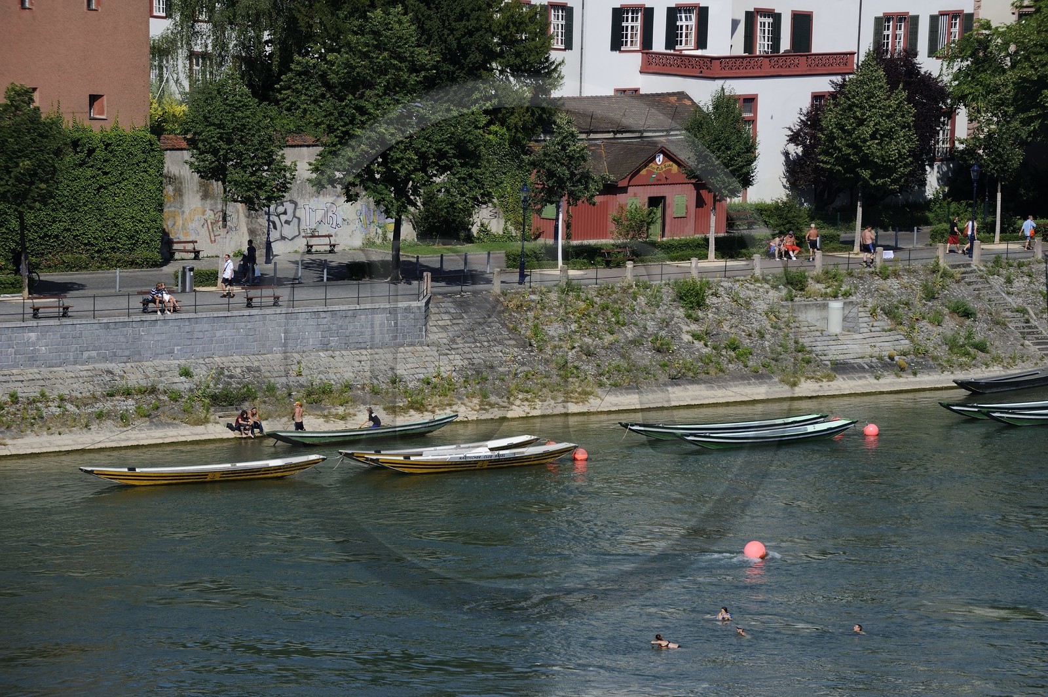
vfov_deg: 6.9
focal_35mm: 200
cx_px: 524
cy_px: 348
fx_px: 5817
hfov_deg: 10.3
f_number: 10
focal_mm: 200
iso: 200
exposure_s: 1/320
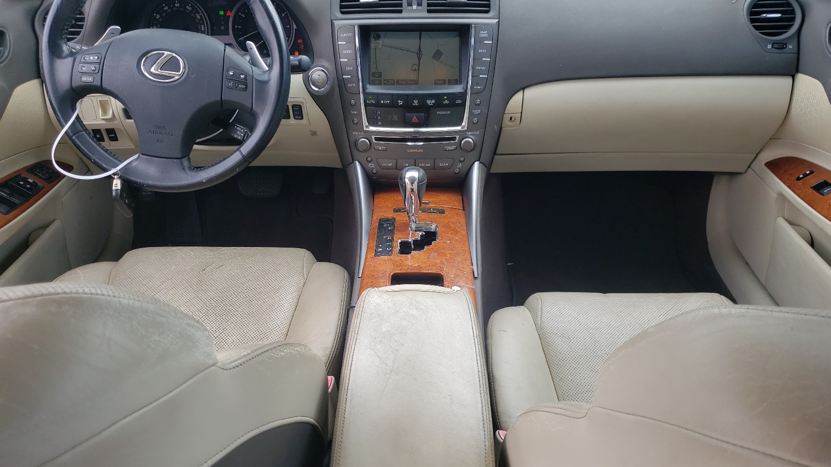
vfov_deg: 40.2
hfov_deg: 66.1
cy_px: 240
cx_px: 418
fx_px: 639
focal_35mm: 29
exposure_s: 1/357
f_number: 1.5
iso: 50
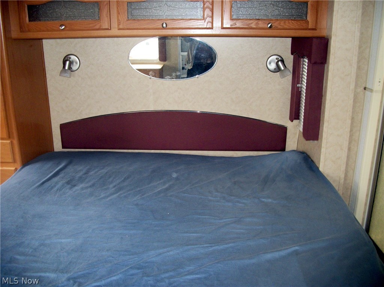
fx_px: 355
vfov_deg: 44.1
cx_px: 192
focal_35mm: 32
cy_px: 144
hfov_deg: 56.9
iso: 160
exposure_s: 1/30
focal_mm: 5.7
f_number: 2.9
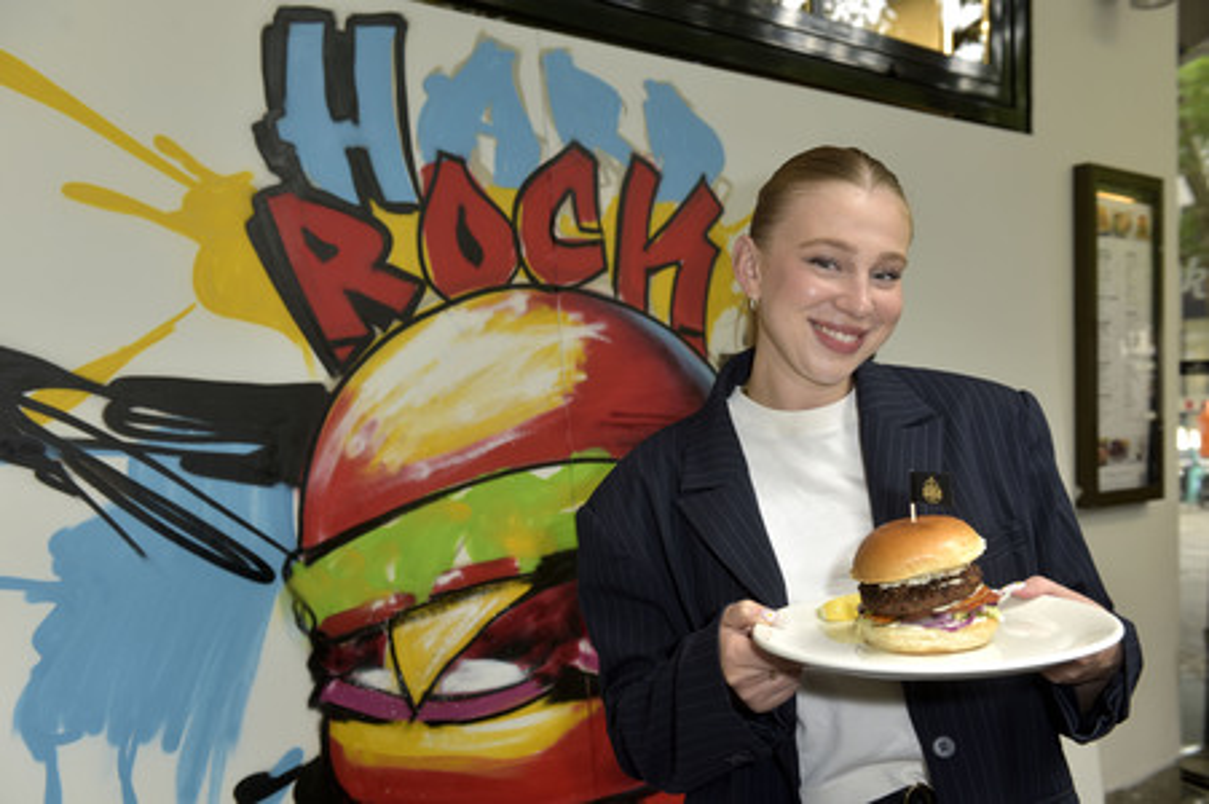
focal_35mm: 34
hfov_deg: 55.8
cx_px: 604
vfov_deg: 38.8
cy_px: 402
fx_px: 1141
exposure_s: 1/100
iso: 160
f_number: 5
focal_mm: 34
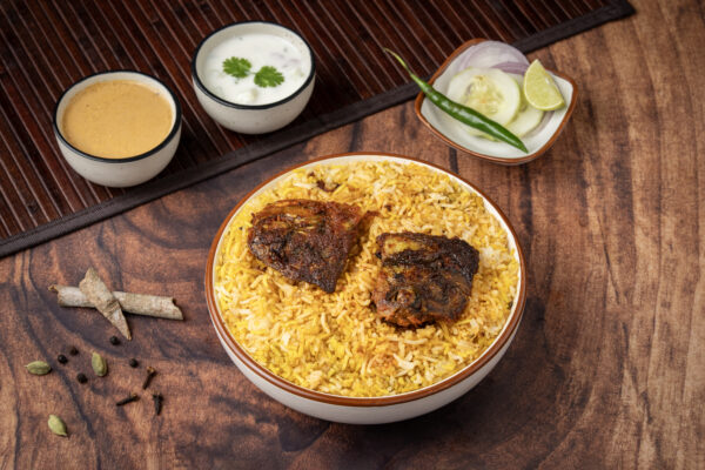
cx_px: 352
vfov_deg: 15.2
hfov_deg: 22.6
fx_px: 1762
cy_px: 235
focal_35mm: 90
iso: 64
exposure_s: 1/200
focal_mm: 90
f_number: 11
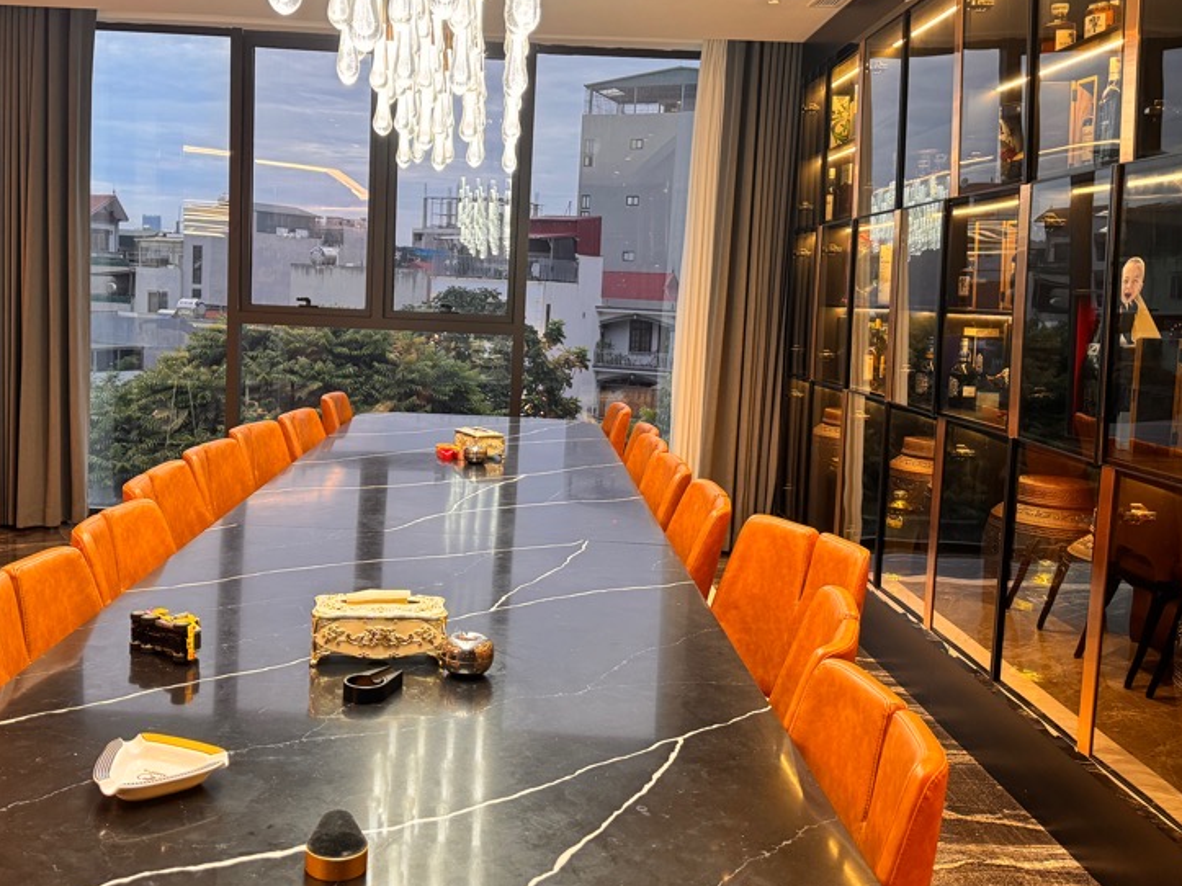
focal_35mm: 34
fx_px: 1161
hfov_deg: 53.8
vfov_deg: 41.7
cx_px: 518
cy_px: 397
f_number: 1.78
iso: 400
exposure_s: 1/50
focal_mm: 6.76
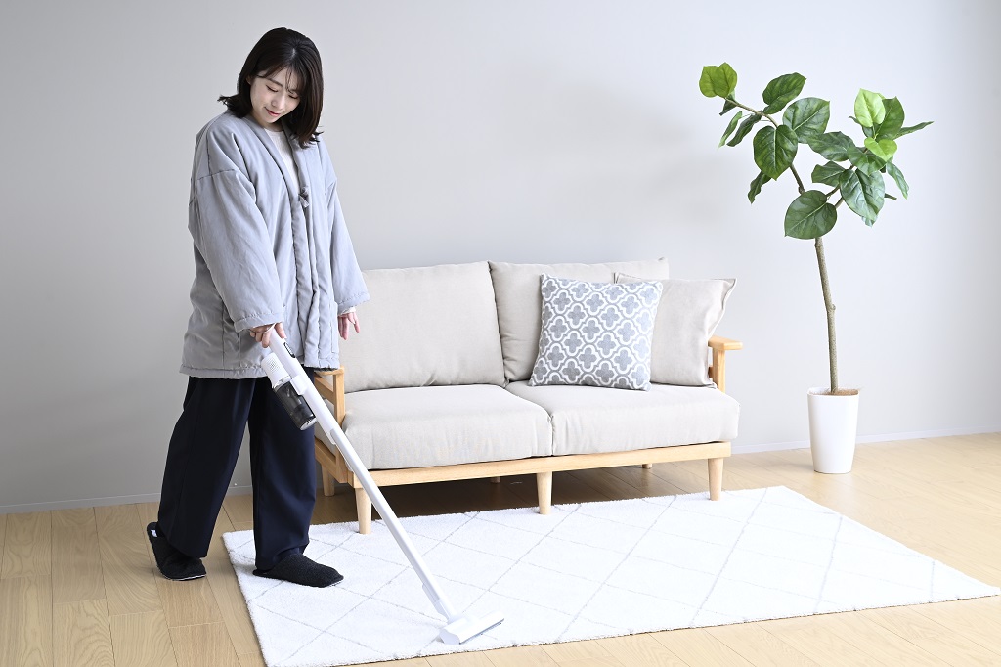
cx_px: 500
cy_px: 334
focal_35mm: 52
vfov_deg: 26.0
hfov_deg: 38.2
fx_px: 1445
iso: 640
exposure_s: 1/60
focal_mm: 52
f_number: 8
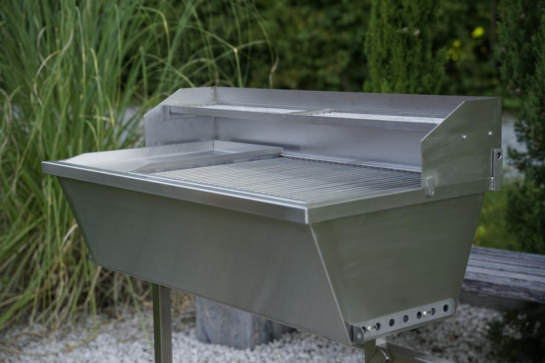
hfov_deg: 28.8
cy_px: 182
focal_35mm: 70
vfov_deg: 19.5
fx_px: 1060
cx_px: 272
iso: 100
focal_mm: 70
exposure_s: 1/160
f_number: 3.5
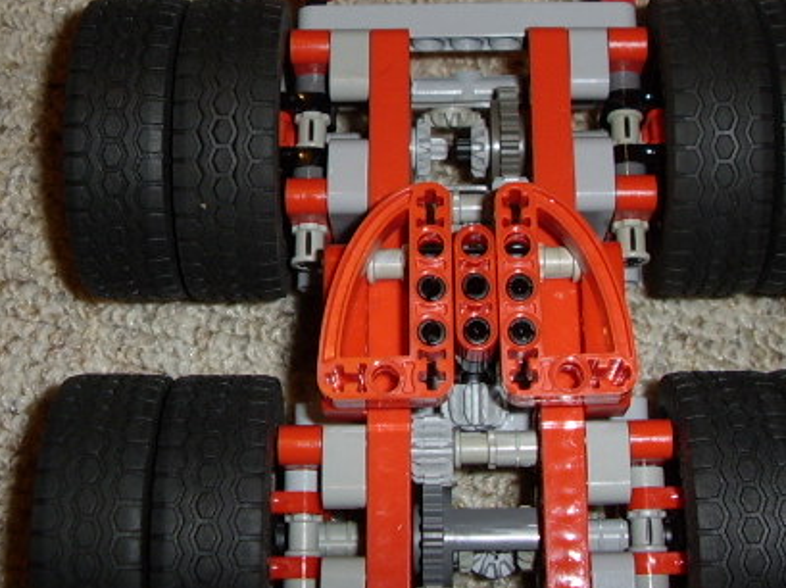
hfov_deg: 40.4
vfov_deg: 30.4
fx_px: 1066
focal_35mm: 47
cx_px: 450
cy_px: 156
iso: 141
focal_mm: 5.8
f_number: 2.9
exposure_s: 1/30
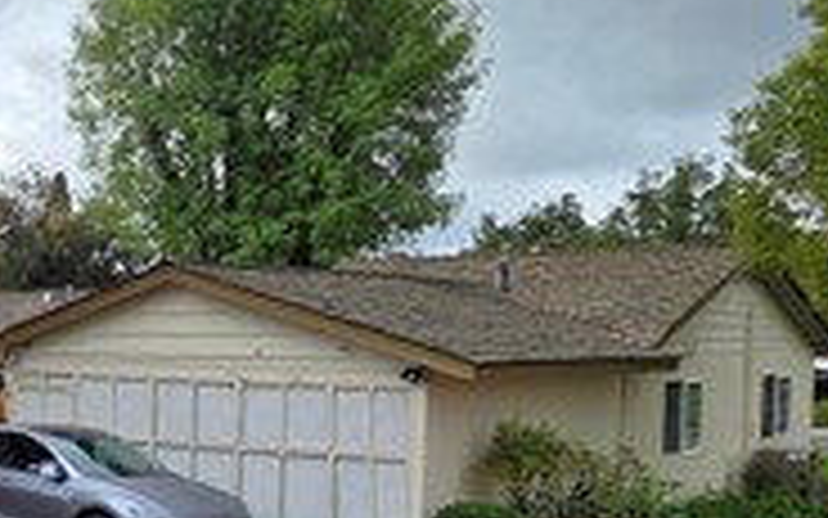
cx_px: -256
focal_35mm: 48
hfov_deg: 31.7
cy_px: 360
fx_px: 1083
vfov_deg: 26.7
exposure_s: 1/897
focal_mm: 2.2
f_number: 1.9
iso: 40
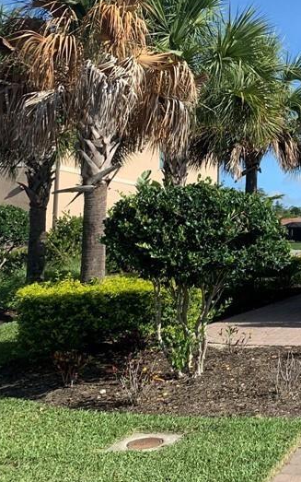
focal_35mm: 54
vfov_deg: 37.3
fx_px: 709
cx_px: 467
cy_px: 182
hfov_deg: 20.2
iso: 25
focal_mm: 4.25
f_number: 1.8
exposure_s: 1/1634
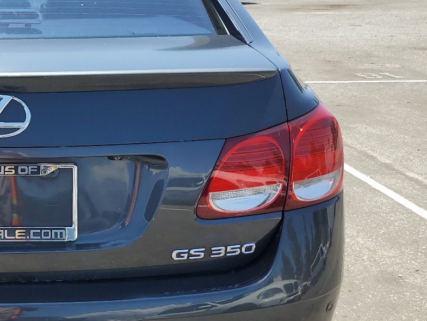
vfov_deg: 27.5
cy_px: 189
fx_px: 654
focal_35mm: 53
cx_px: -6
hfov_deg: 33.0
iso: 50
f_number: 1.5
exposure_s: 1/1667
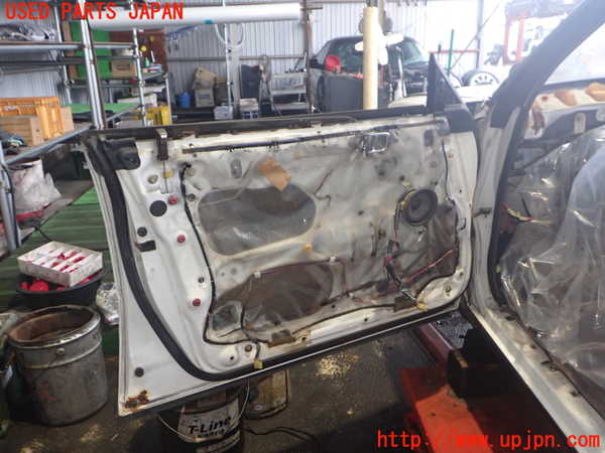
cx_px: 302
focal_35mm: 30
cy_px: 226
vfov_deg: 46.8
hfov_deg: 60.0
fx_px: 524
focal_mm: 5.4
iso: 320
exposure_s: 1/30
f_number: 2.3
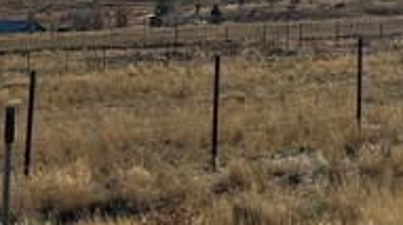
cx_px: 414
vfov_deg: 7.2
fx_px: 1623
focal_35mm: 152
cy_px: -431
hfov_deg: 13.9
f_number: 1.6
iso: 50
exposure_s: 1/8333
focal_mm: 5.96
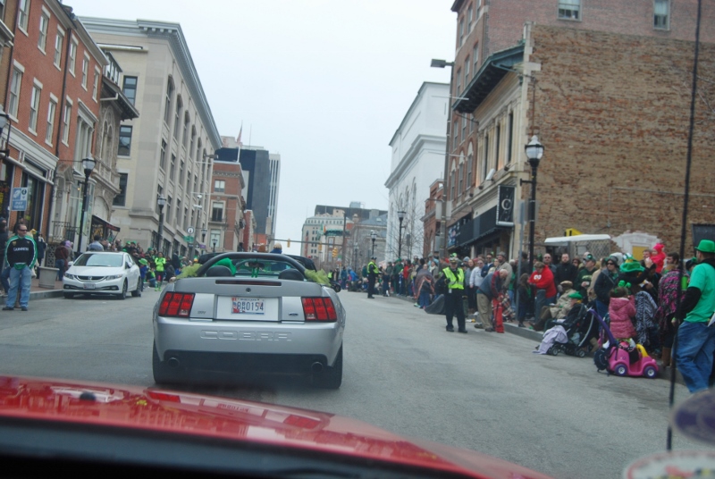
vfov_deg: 30.0
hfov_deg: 43.5
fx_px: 895
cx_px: 358
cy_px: 240
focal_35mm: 45
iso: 200
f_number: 6.3
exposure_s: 1/160
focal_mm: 30
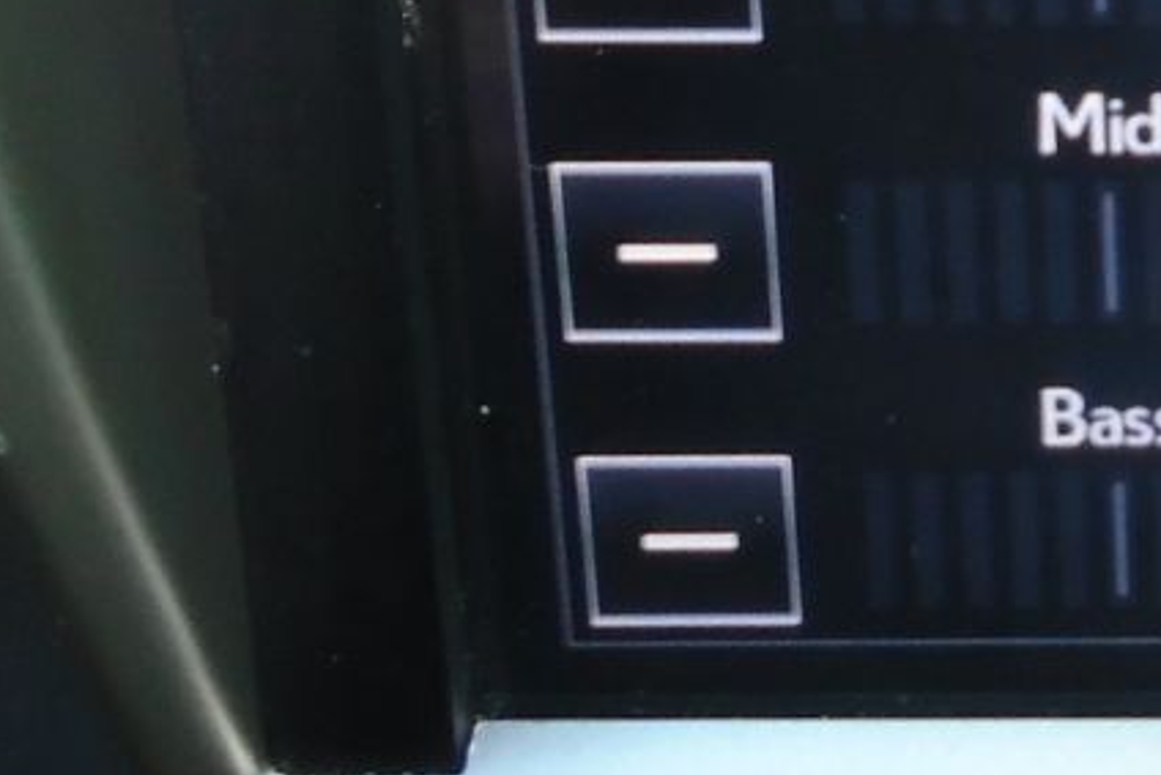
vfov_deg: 13.2
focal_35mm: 102
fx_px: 3290
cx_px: 1783
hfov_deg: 17.7
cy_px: -99
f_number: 3.2
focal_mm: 4.6
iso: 200
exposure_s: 1/30
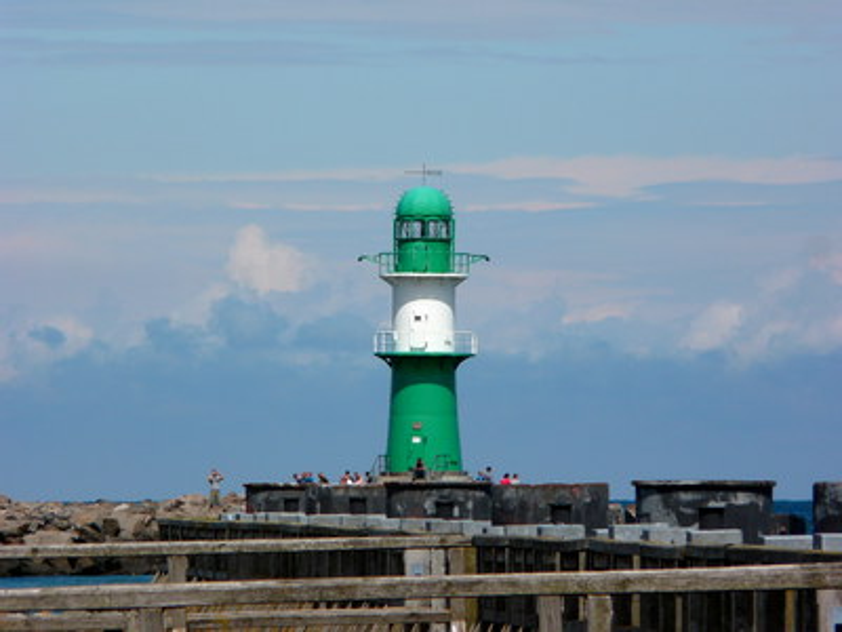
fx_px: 11067
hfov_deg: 4.4
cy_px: 316
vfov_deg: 3.3
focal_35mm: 455
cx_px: 421
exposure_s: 1/500
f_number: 7.1
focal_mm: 74.8
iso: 100
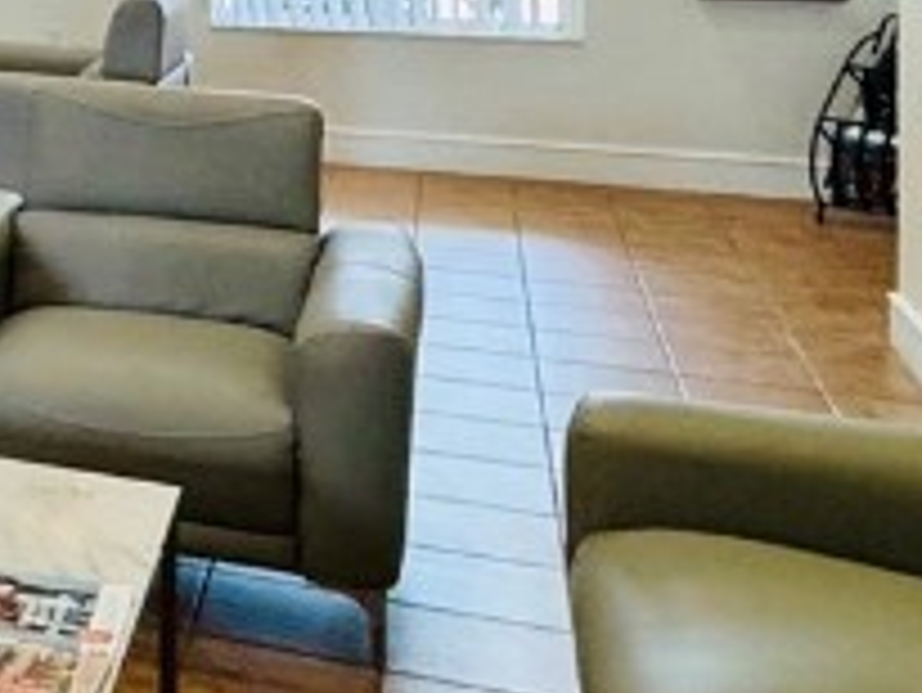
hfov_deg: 21.6
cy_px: -148
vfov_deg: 19.7
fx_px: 1866
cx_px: -580
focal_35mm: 70
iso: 250
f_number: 2.2
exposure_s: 1/120
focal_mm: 2.22
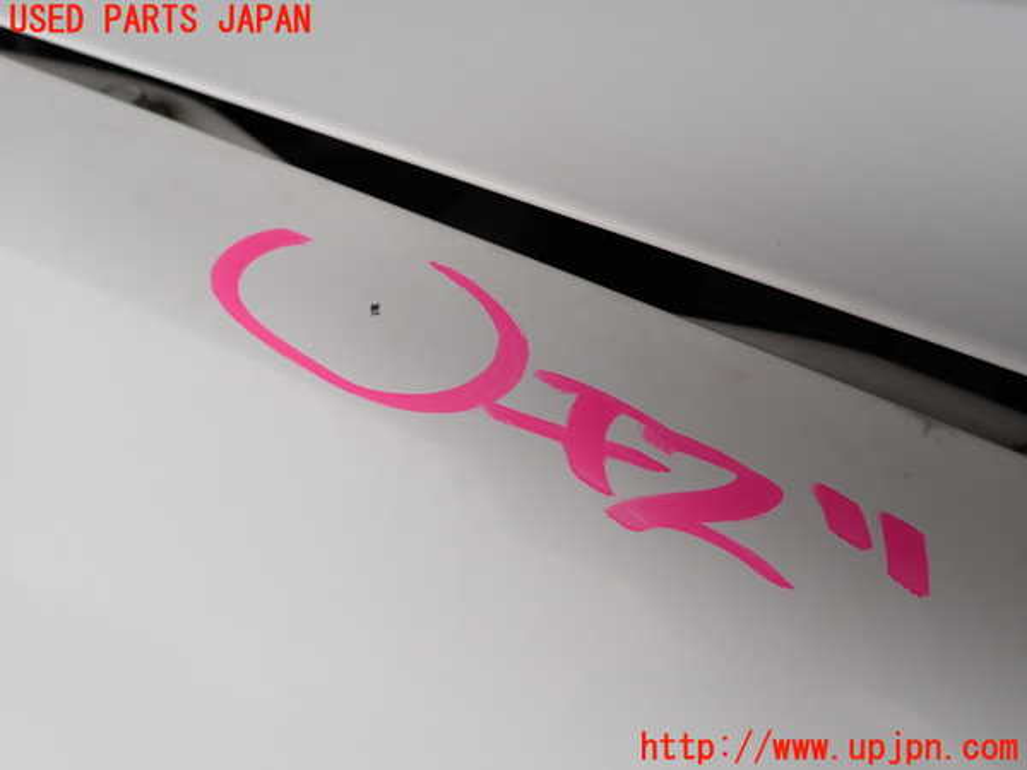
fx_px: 742
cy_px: 385
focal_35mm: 25
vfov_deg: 54.9
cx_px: 514
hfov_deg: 69.4
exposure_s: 1/200
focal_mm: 4.5
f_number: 2.8
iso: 100
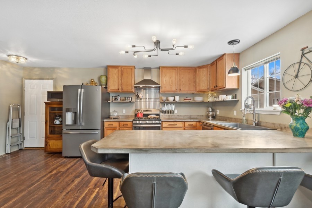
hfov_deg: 100.4
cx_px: 156
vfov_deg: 77.3
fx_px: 130
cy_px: 104
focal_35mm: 15
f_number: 6.3
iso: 200
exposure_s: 1/10
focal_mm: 10
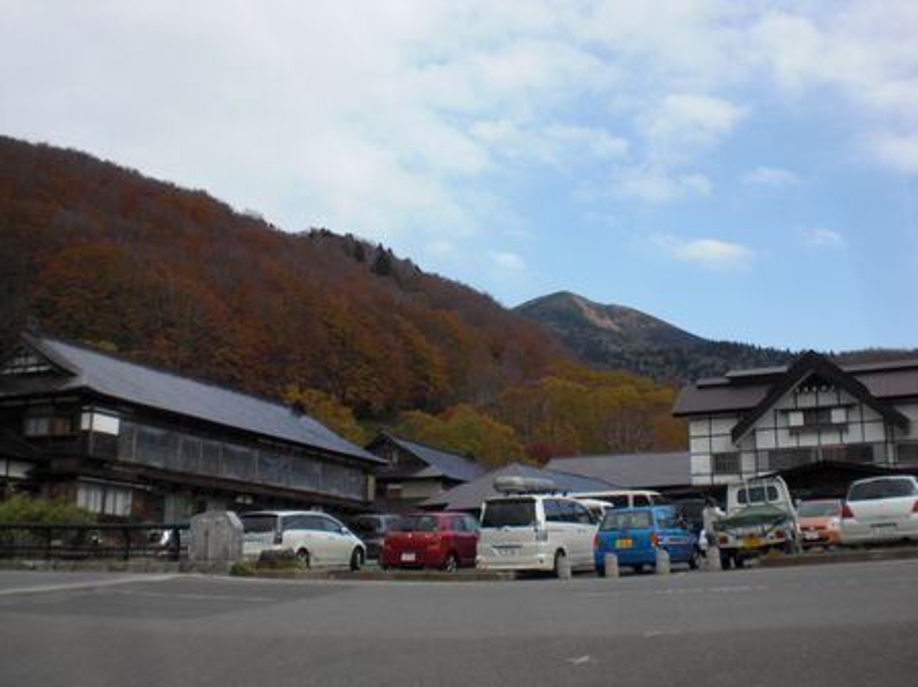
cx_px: 459
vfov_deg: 37.7
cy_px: 344
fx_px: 1007
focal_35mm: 38
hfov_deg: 49.0
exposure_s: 1/250
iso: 64
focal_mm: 6.3
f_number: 5.6
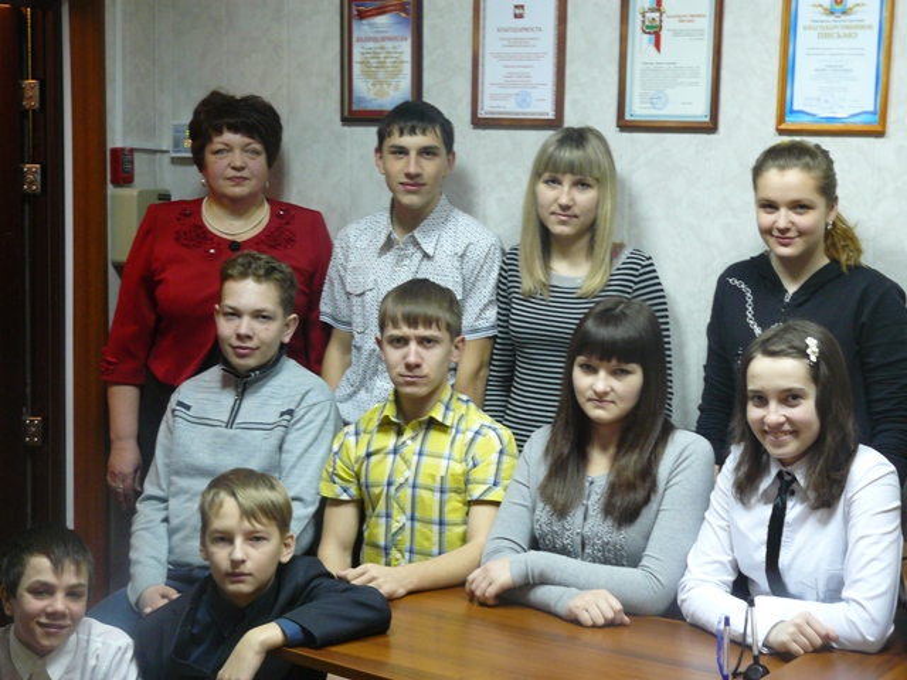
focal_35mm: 65
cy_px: 340
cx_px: 454
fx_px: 1703
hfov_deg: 29.8
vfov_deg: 22.6
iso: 200
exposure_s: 1/8
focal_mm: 10.9
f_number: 3.2
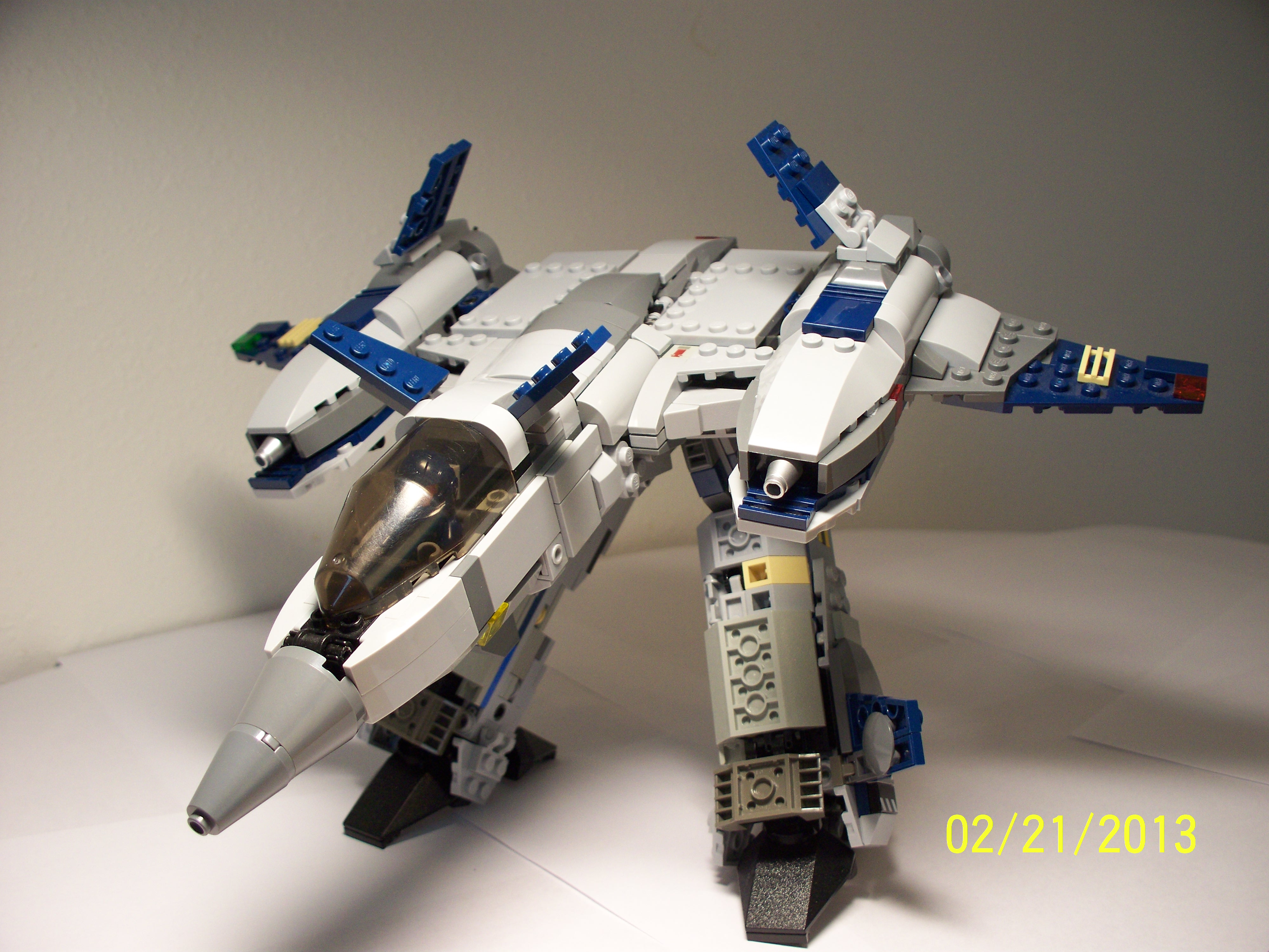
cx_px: 634
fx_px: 1320
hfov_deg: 51.4
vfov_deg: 39.7
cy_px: 476
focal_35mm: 36
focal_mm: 7.54
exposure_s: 1/60
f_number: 2.8
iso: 160
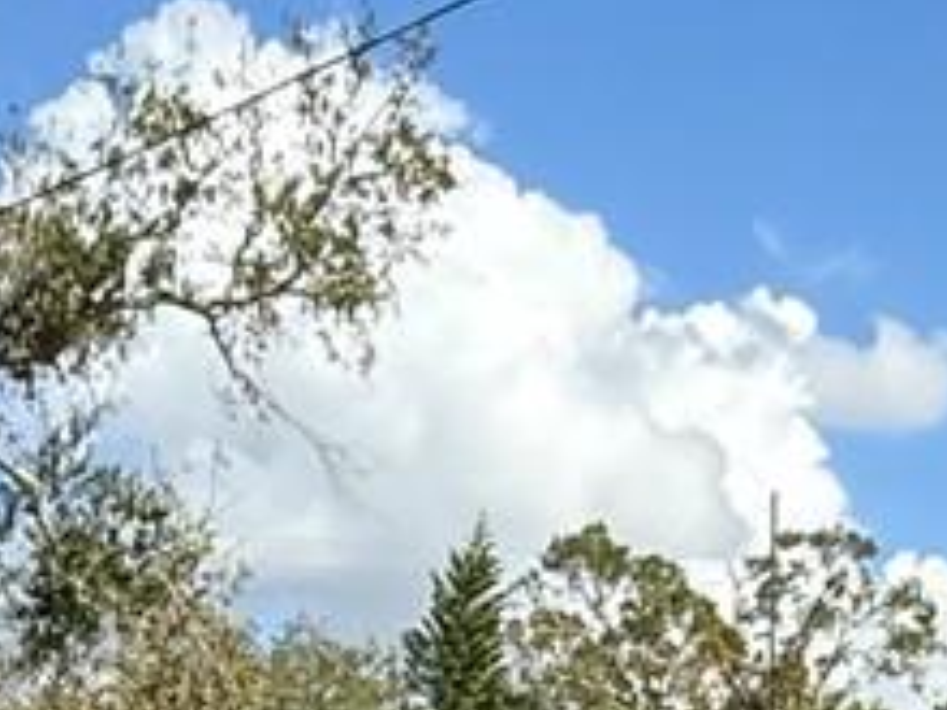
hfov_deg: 19.1
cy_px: 1403
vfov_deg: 12.7
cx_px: 237
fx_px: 2790
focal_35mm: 102
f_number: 2.2
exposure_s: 1/1285
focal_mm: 2.22
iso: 50
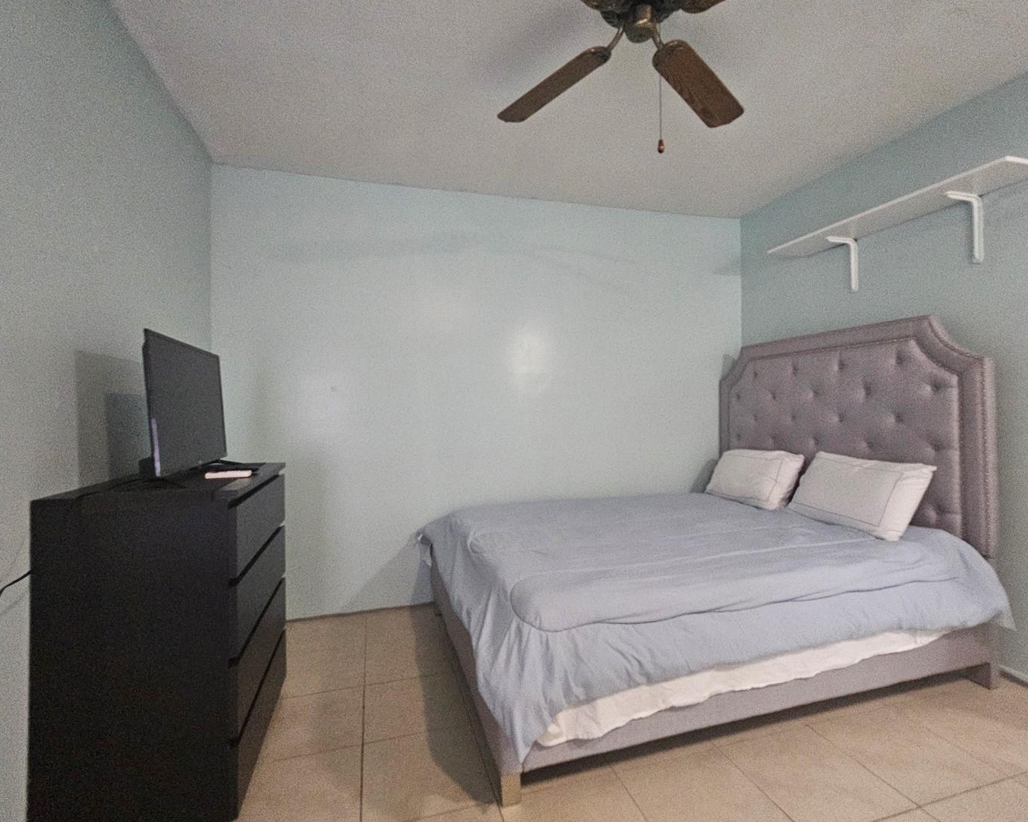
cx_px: 520
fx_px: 456
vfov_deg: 84.0
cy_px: 396
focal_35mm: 15
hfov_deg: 96.8
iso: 640
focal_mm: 2.2
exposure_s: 1/24
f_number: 2.2
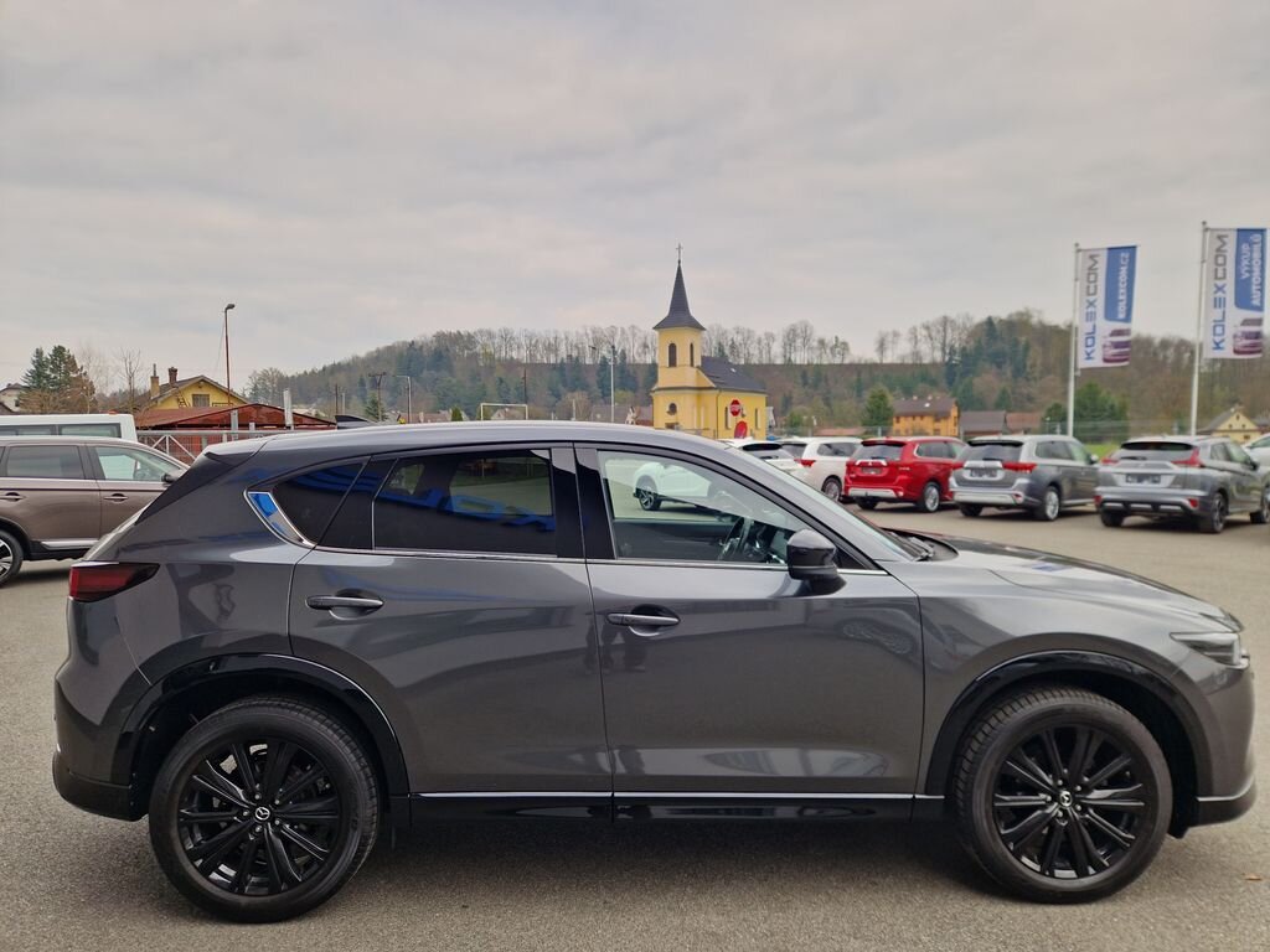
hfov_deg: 73.9
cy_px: 476
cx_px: 635
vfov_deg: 58.9
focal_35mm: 23
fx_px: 844
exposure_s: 1/185
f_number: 1.8
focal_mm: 5.4
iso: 50
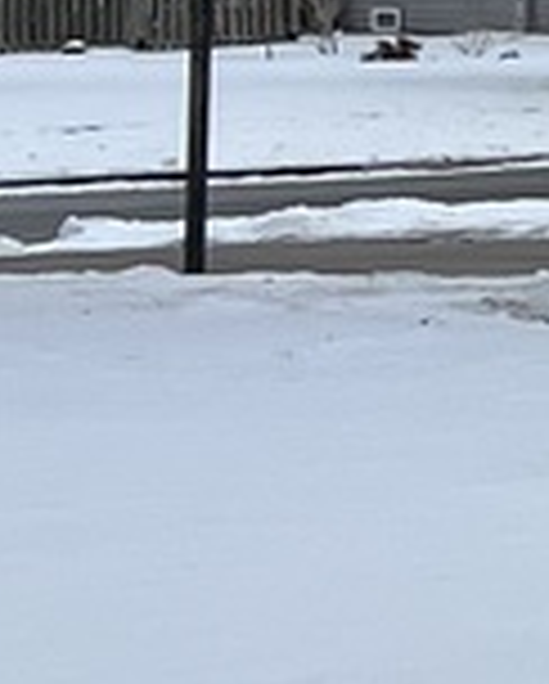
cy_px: -297
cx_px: 3150
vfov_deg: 7.9
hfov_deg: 4.8
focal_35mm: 240
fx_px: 4865
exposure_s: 1/3968
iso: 50
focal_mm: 5.7
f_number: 1.5
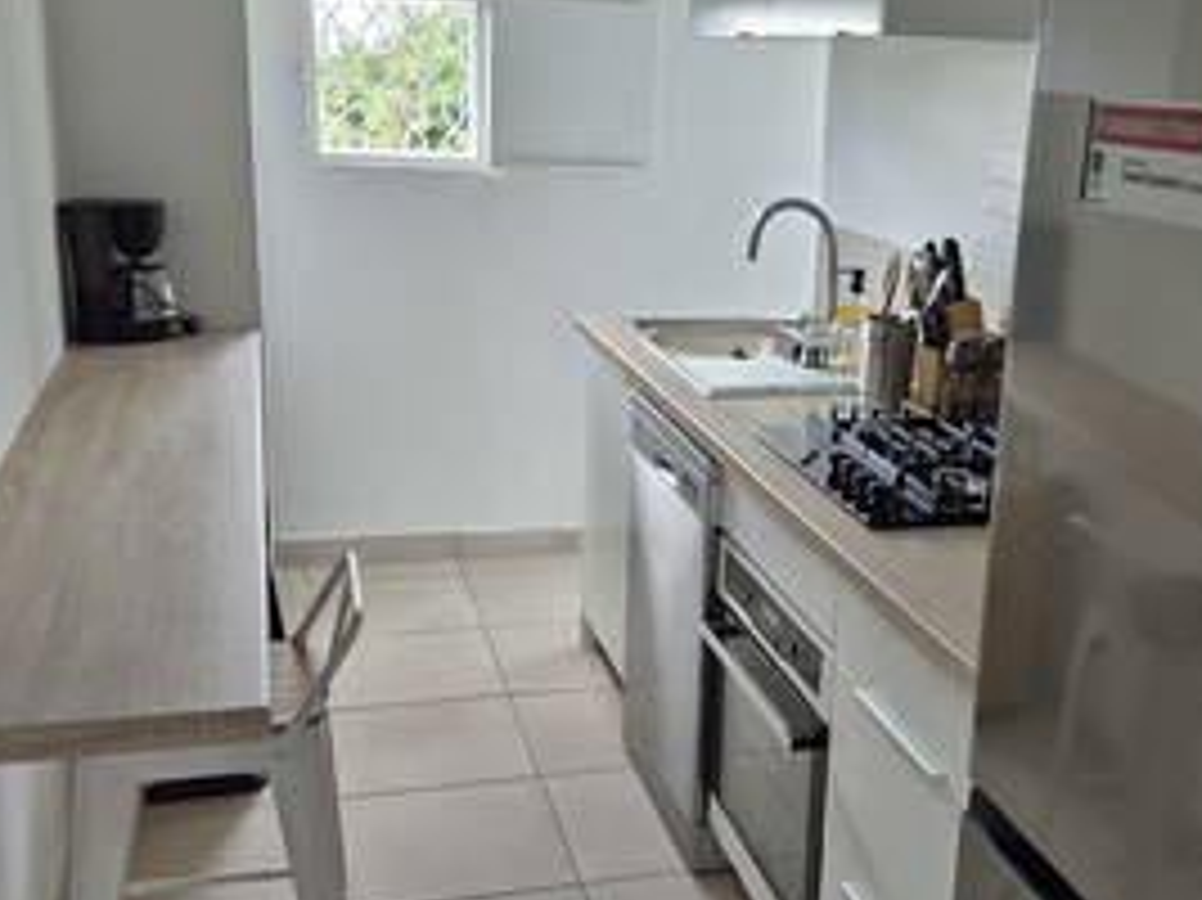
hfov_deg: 57.3
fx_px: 1076
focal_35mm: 31
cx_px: 783
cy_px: 482
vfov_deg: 45.4
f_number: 1.8
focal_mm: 5.4
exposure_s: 1/100
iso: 80
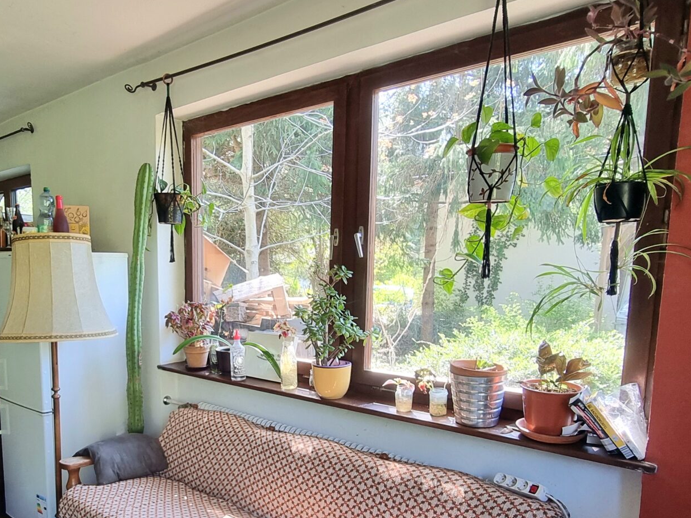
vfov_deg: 50.4
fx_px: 539
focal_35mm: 27
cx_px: 231
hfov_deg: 63.7
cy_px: 347
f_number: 2.2
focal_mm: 2.2
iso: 100
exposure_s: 1/50
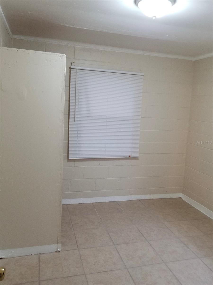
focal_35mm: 26
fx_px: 213
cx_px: 106
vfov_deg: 67.3
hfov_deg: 53.1
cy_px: 142
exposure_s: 1/60
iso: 200
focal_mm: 4.25
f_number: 1.7
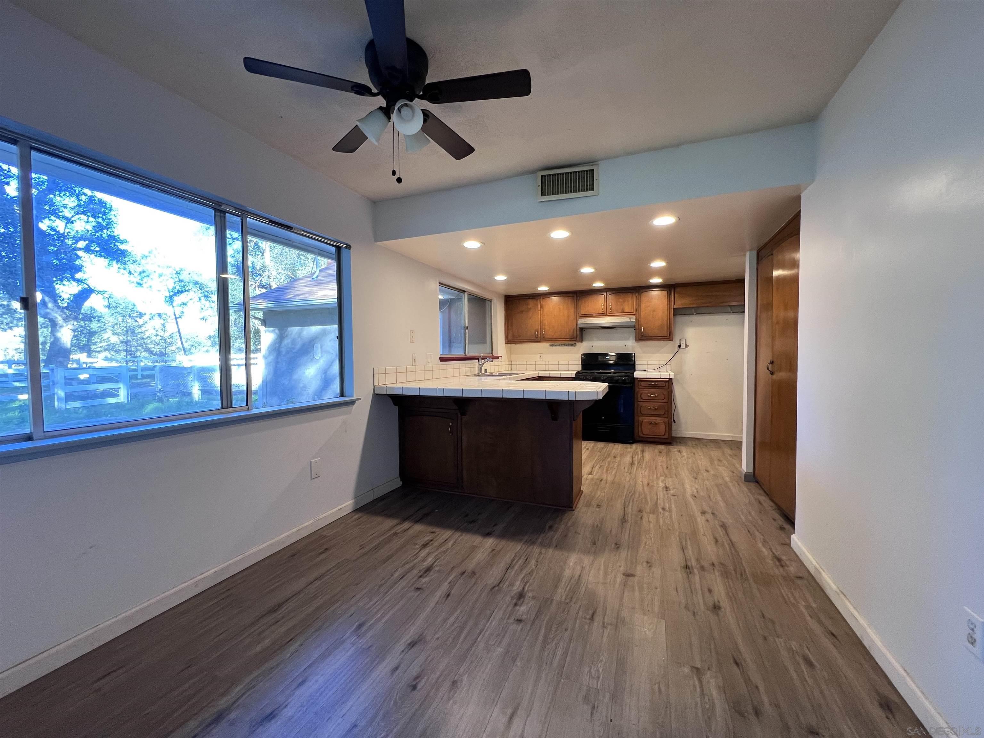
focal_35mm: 13
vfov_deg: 89.9
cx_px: 492
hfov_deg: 106.2
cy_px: 369
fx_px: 370
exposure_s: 1/120
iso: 160
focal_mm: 1.57
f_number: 1.8
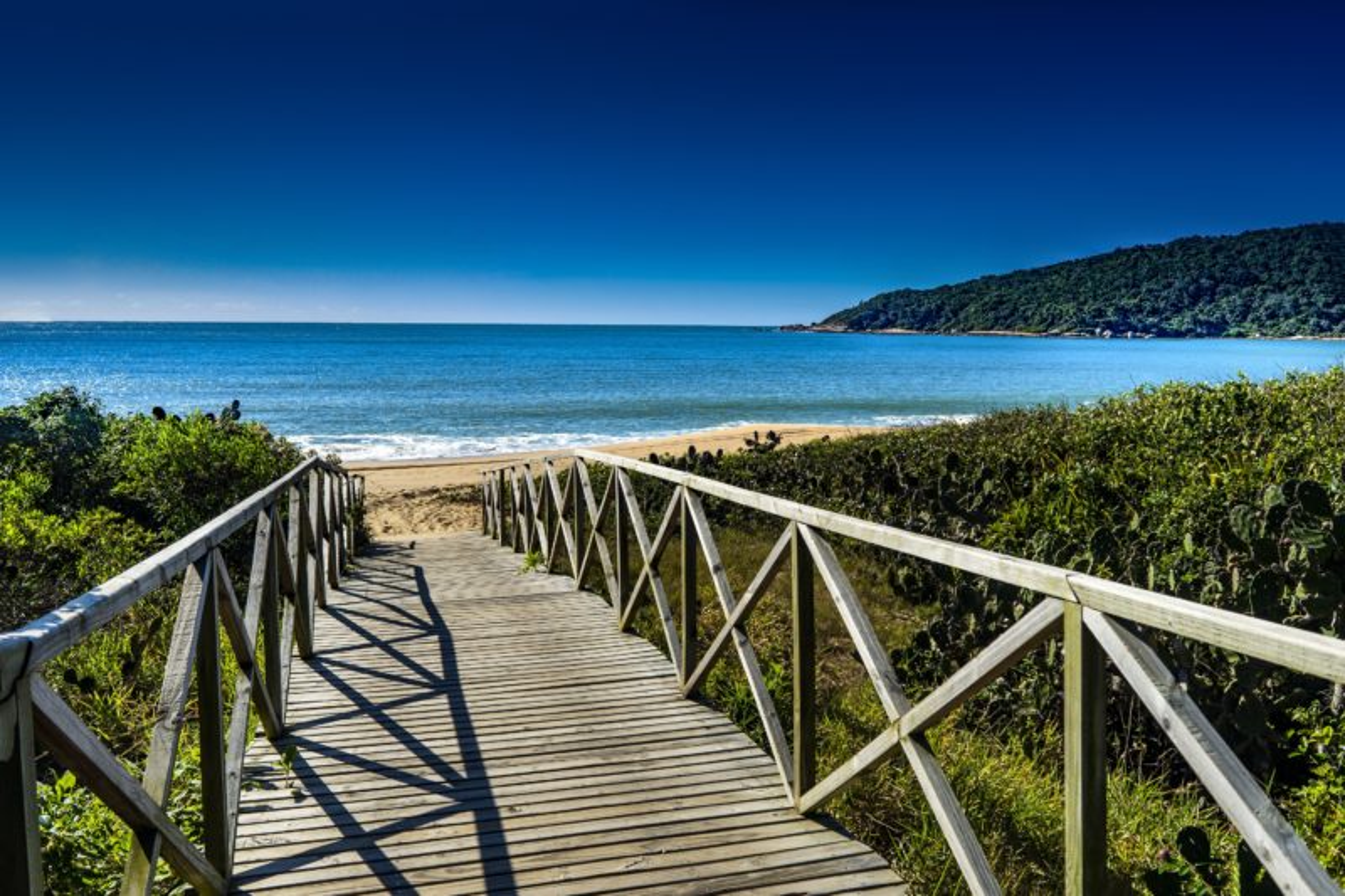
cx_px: 672
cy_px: 448
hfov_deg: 65.5
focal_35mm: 28
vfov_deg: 46.4
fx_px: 1046
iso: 100
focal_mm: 28
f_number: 8
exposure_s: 1/500
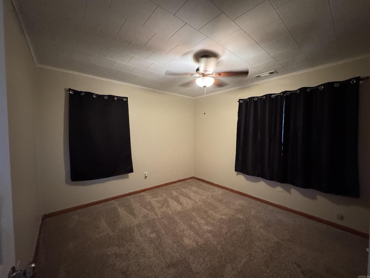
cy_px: 139
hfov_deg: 102.1
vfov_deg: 85.7
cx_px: 185
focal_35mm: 14
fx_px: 150
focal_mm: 2.22
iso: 1250
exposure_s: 1/40
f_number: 2.2
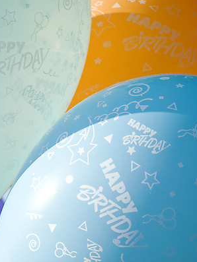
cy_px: 131
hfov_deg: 5.6
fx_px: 2010
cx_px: 20
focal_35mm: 265
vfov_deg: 7.5
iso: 100
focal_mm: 122
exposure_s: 1/500
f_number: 5.6
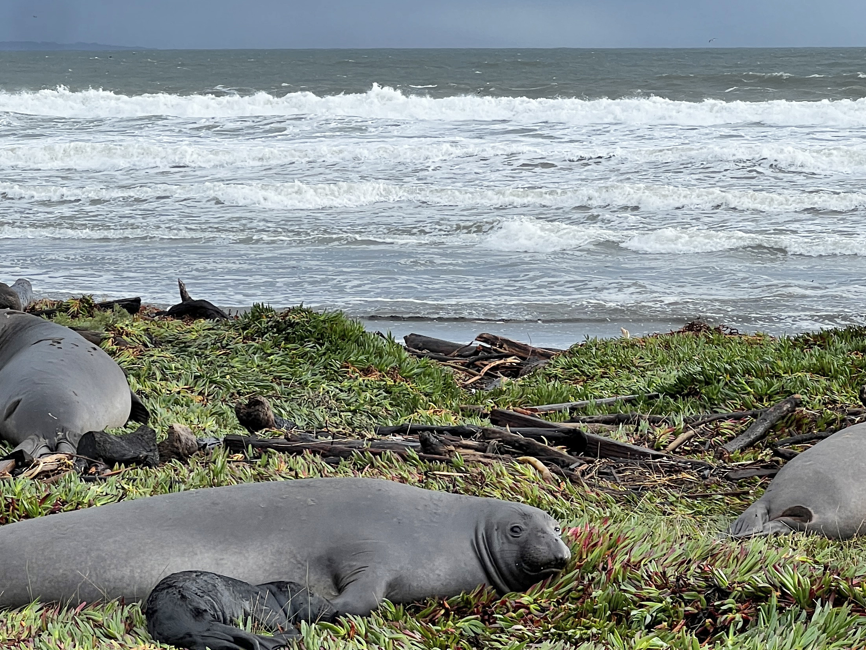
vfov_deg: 14.0
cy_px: 390
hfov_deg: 18.5
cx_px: 356
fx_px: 2652
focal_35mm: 106
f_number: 2.8
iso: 32
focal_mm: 9
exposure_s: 1/227
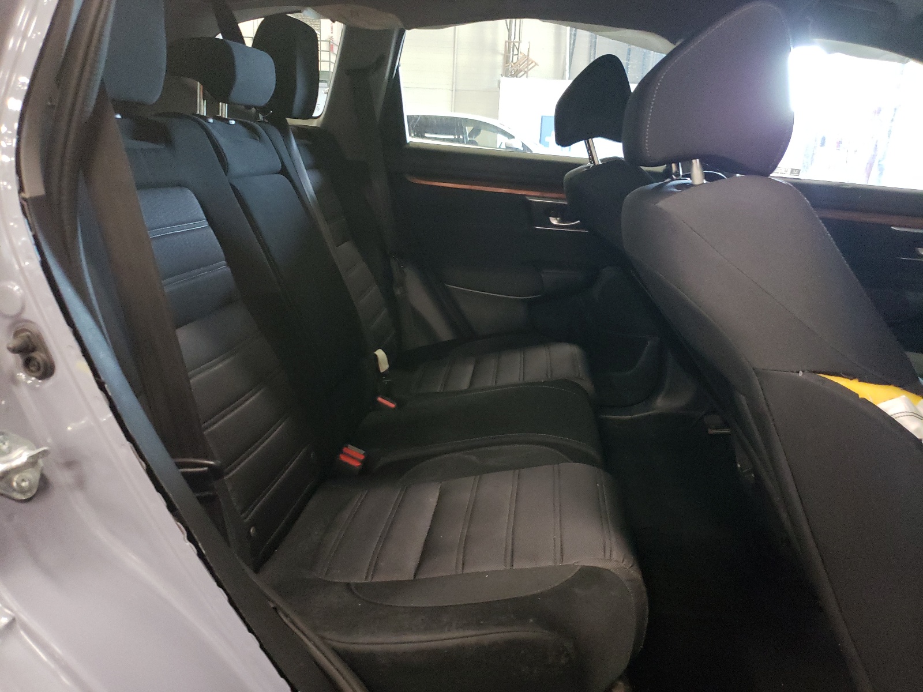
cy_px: 346
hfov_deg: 67.3
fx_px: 693
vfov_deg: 53.1
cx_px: 462
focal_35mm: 26
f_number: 1.5
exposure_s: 1/30
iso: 471
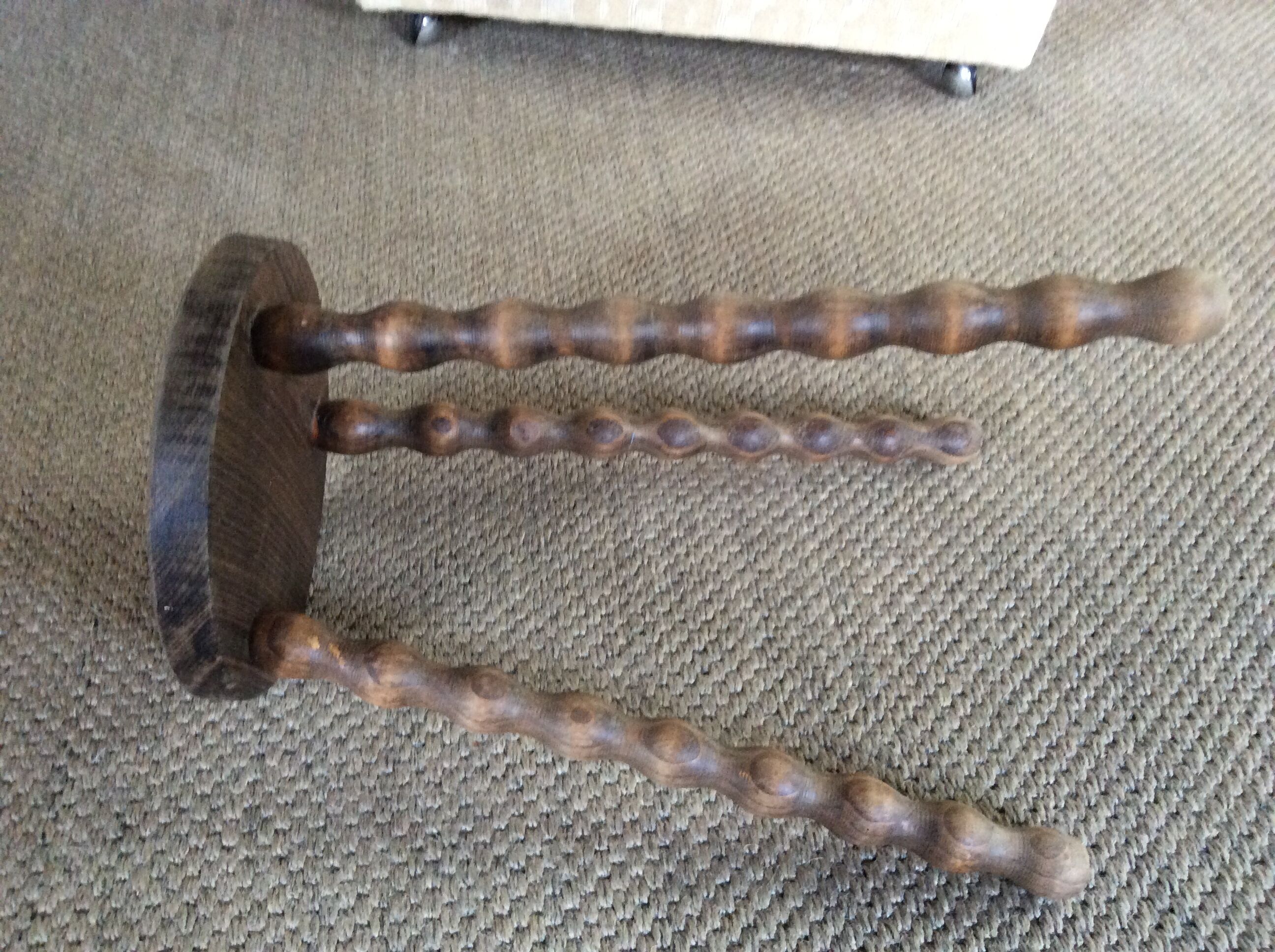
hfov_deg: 56.9
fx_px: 1177
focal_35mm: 32
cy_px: 476
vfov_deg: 44.1
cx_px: 638
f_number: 2.4
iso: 200
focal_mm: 3.3
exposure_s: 1/25
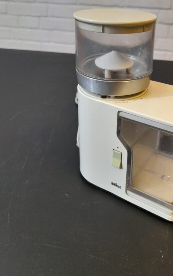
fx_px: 249
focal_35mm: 33
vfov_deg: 57.9
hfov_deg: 37.8
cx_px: 118
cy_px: 119
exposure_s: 1/50
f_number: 2
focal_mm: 4.6
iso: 100
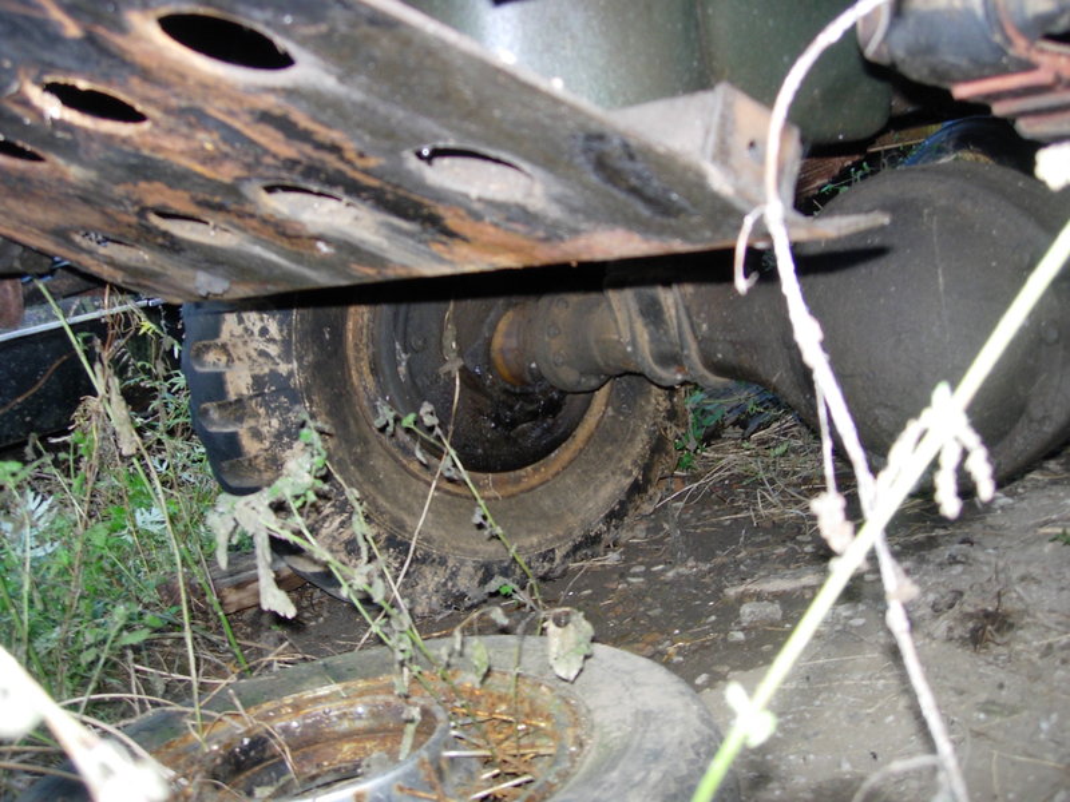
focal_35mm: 38
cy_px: 401
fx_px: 1175
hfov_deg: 49.0
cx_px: 535
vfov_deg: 37.7
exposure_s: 1/64
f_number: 2.8
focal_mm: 7.8
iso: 79
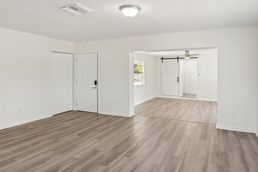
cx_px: 138
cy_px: 75
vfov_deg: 57.1
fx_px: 158
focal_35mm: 22
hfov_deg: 78.5
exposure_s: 1/25
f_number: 8
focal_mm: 16
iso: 400
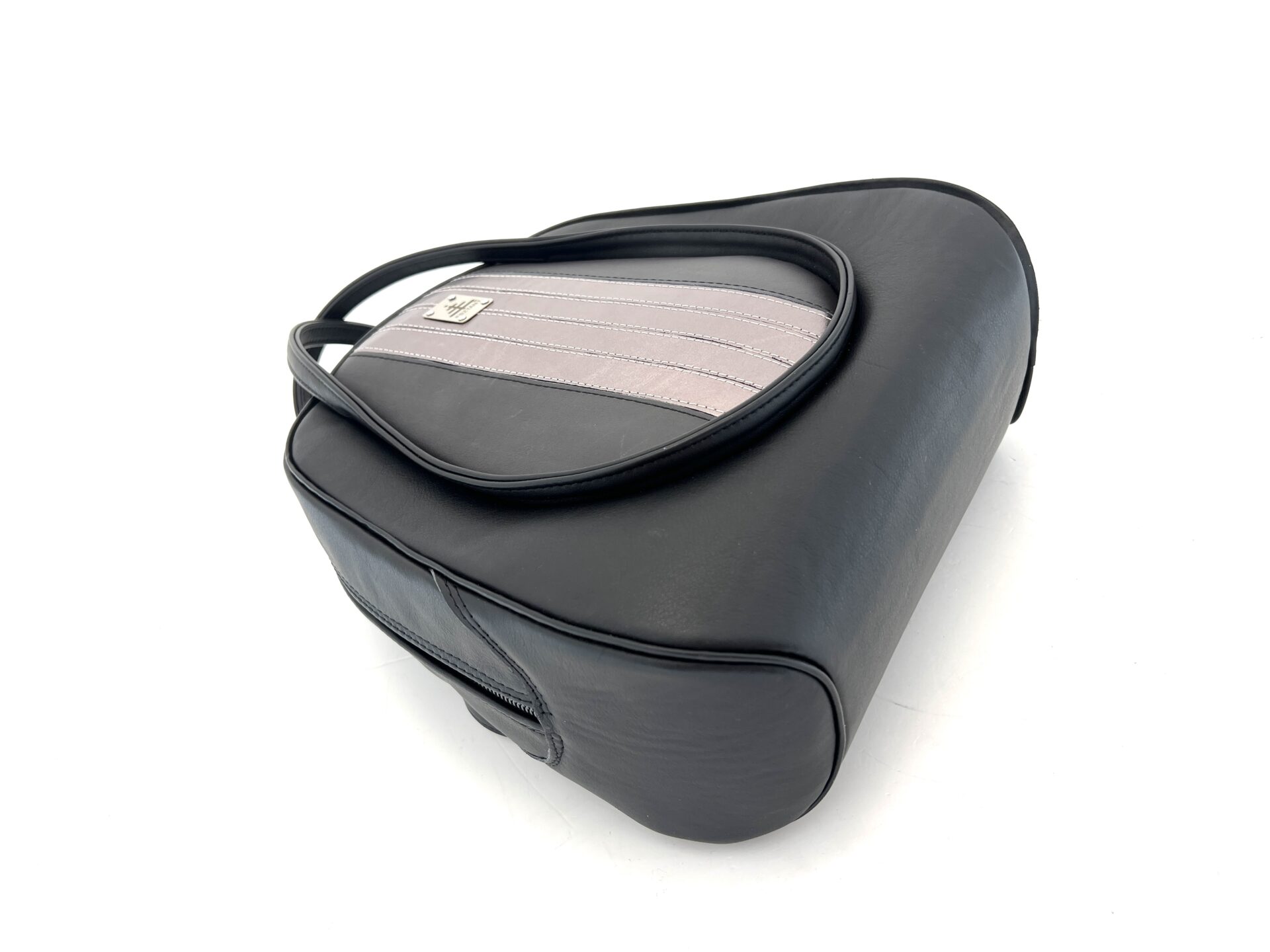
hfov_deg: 67.3
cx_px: 635
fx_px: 954
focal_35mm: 26
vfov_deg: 53.1
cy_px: 476
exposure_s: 1/758
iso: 50
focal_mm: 5.7
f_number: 1.5
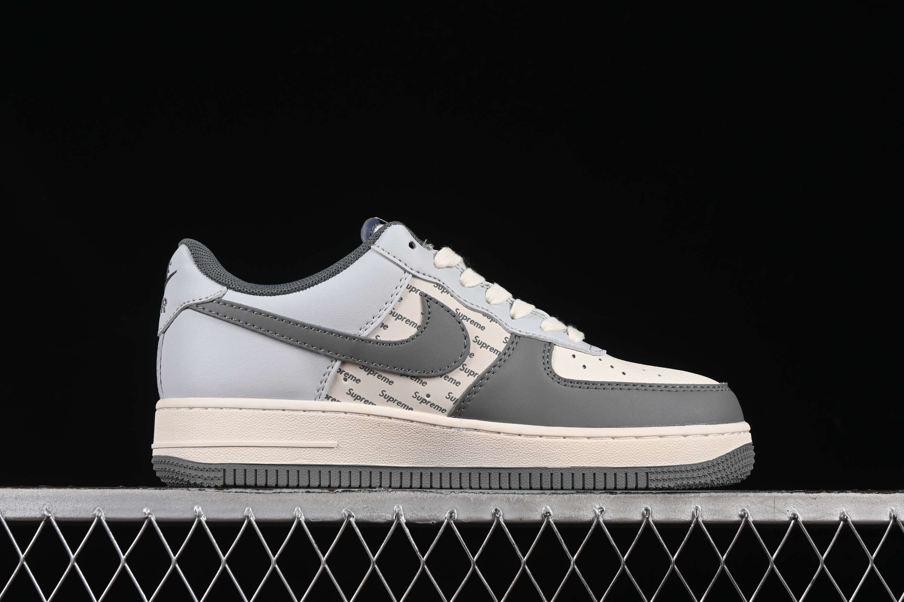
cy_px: 301
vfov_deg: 18.2
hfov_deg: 27.0
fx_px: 1883
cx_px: 452
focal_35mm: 75
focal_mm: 50
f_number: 8
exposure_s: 1/80
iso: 160
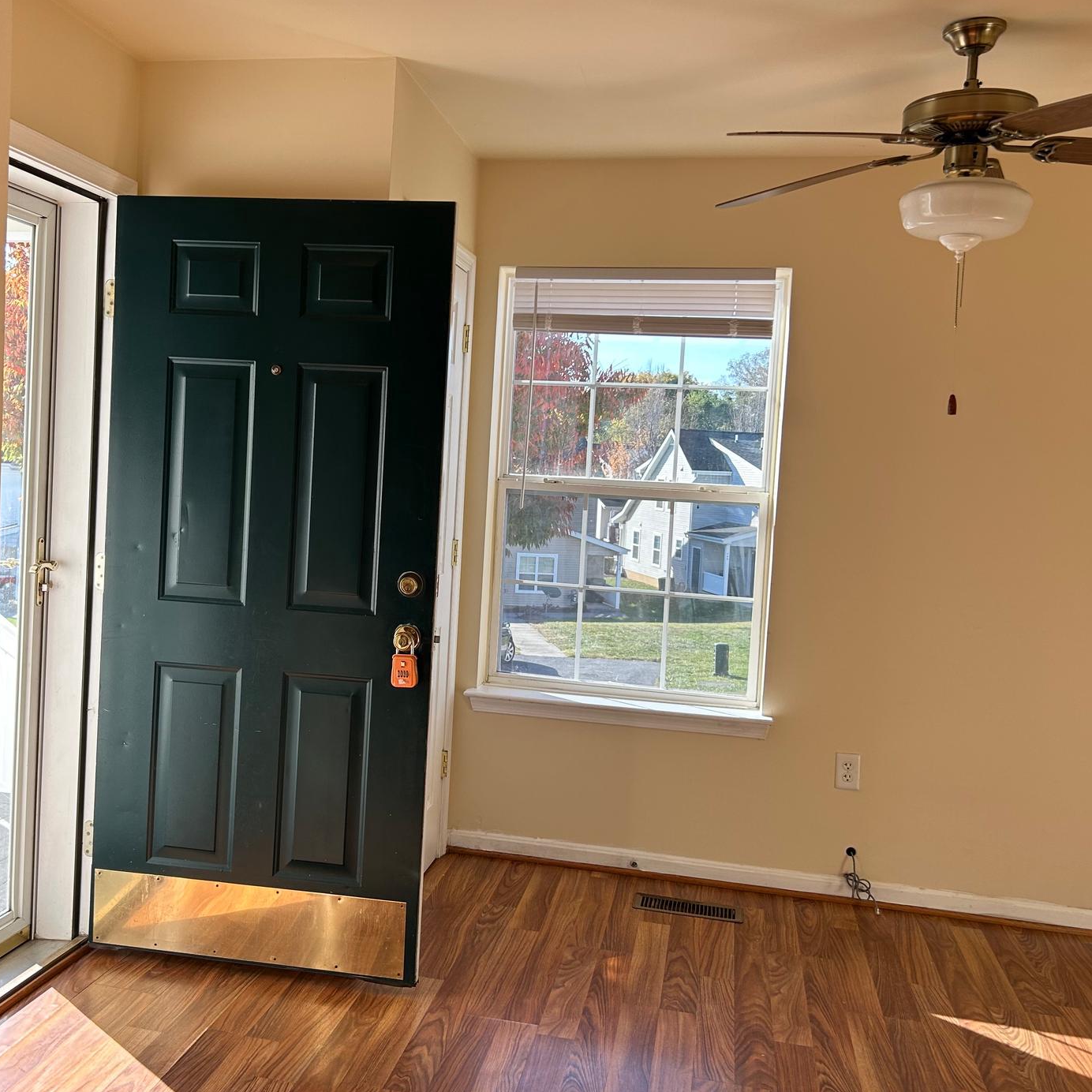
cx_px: 436
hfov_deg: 48.2
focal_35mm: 34
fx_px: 1213
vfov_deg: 48.4
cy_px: 514
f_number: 1.5
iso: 50
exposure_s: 1/445
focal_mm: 5.7
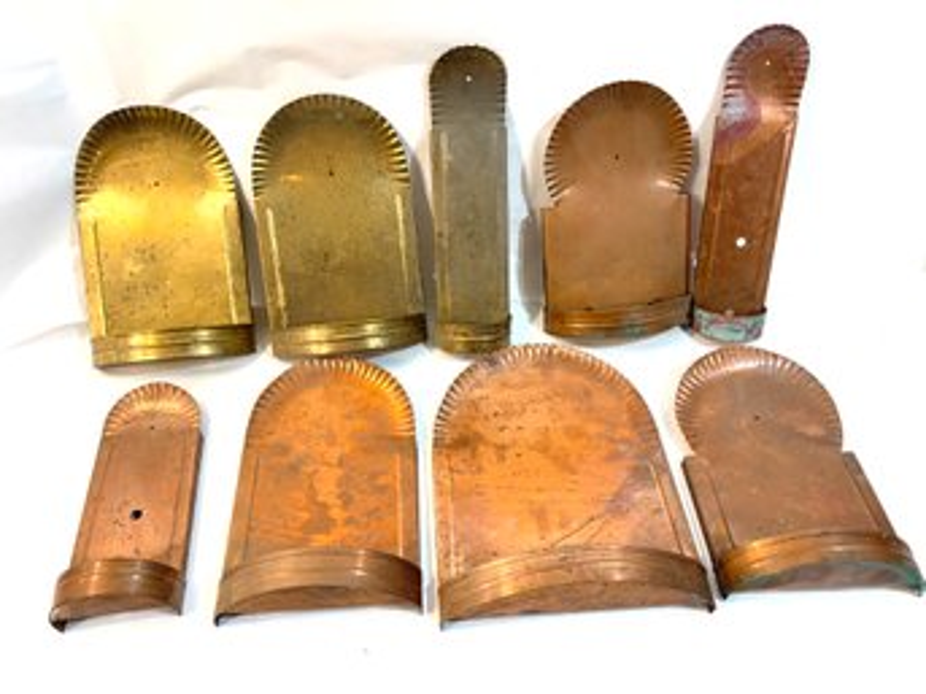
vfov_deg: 53.0
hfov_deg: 67.3
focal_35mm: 26
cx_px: 463
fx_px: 695
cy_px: 347
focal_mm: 5.96
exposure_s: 1/120
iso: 50
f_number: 1.6
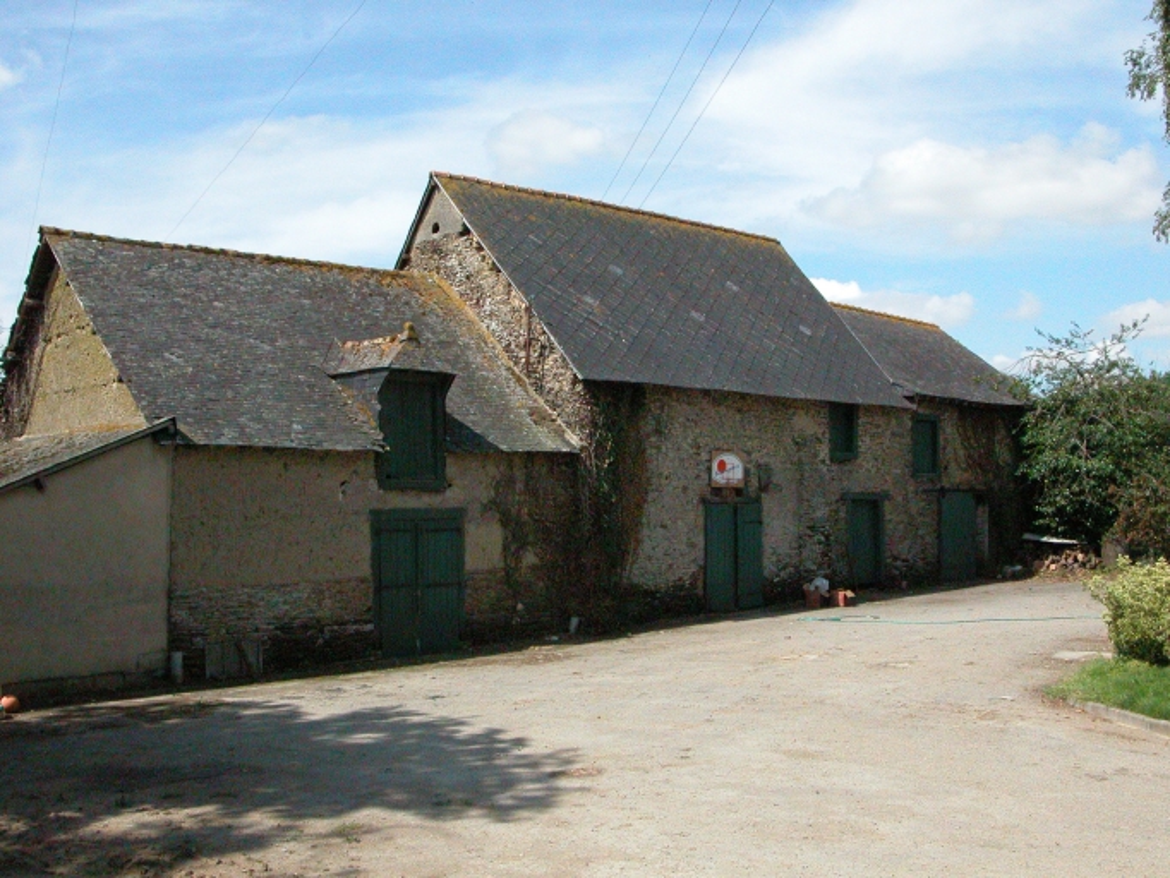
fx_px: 1183
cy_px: 439
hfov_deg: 52.6
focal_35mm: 35
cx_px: 585
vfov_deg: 40.7
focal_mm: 8.9
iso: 800
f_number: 8
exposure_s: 1/2358
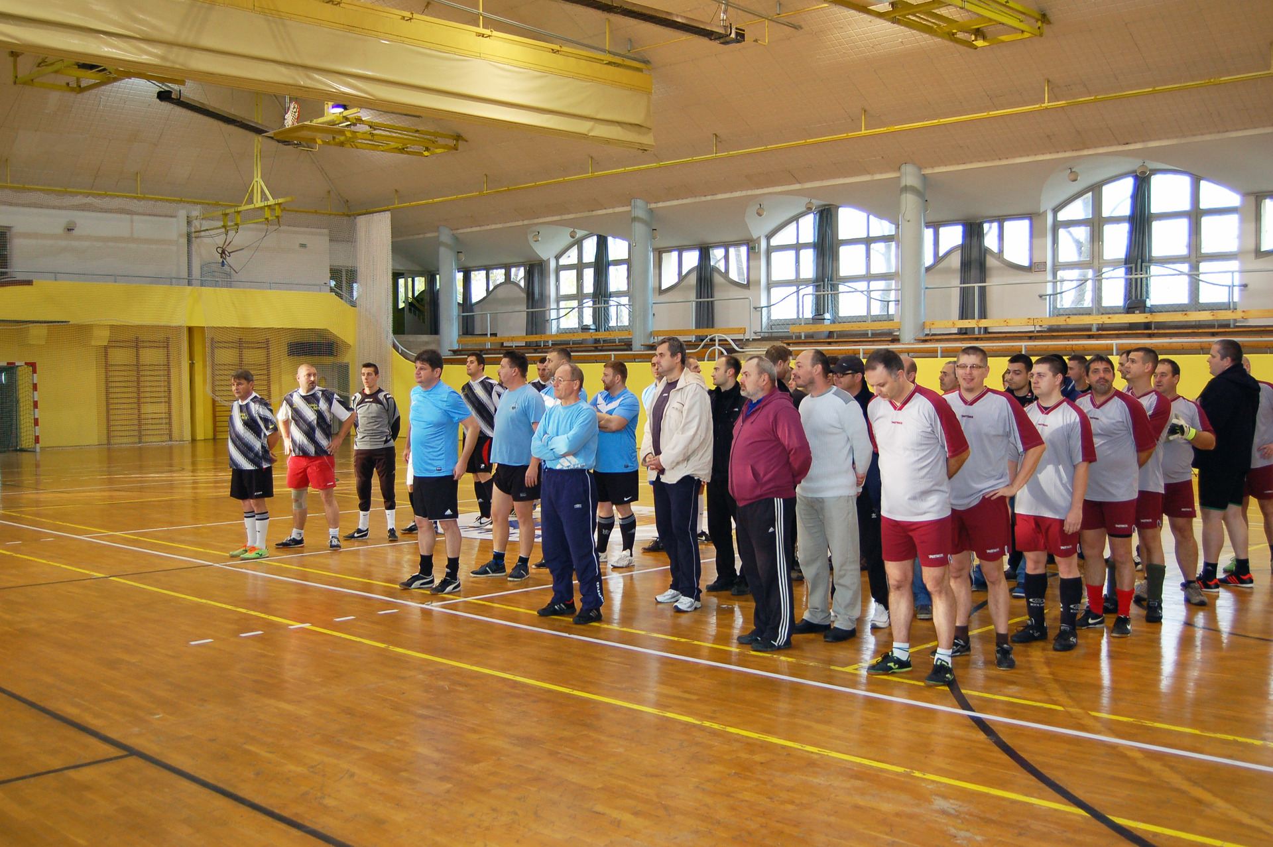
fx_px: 1272
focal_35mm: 36
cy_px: 424
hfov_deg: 53.2
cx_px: 636
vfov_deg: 36.8
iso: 450
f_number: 4
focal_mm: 24
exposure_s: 1/60
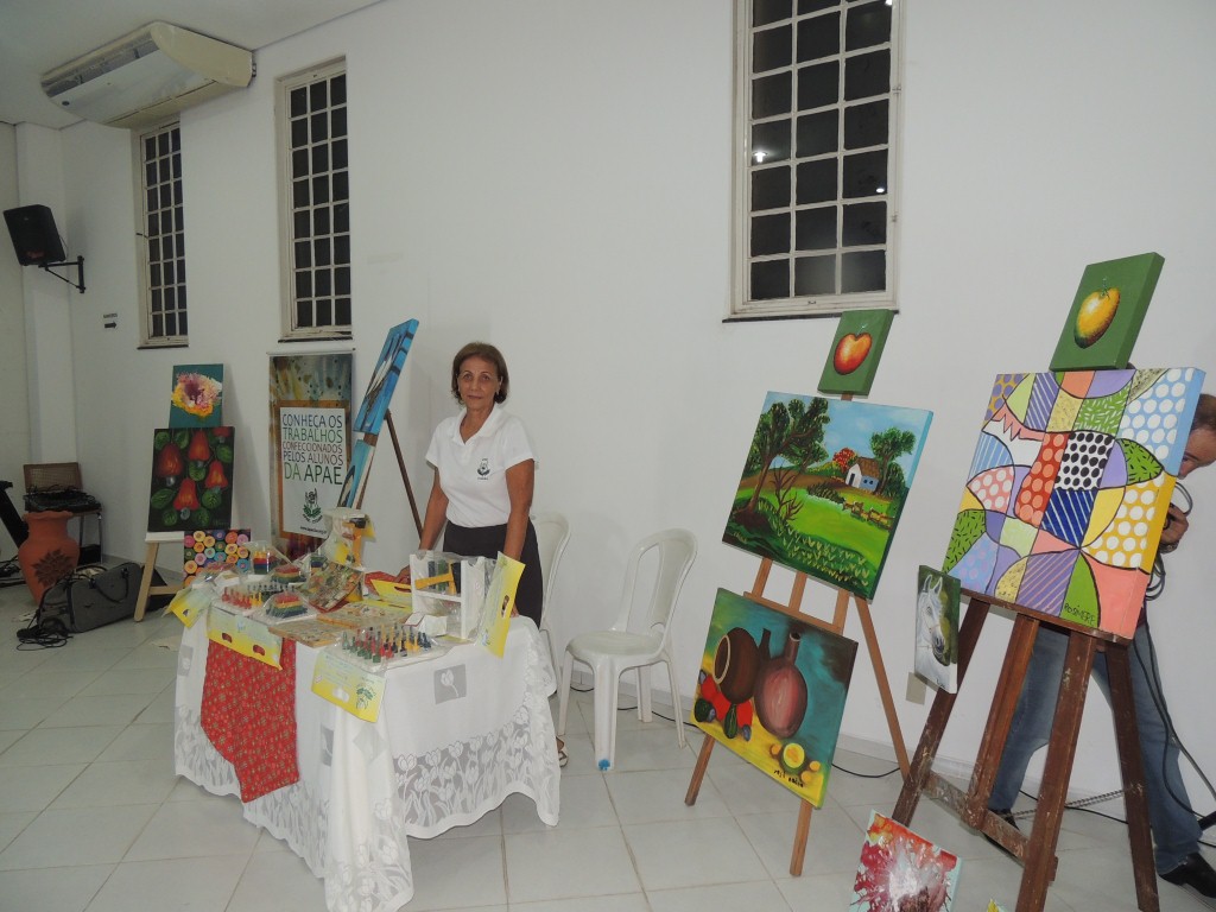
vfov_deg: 56.8
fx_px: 843
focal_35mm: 24
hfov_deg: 71.6
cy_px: 456
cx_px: 608
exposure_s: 1/30
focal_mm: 4.3
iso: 200
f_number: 3
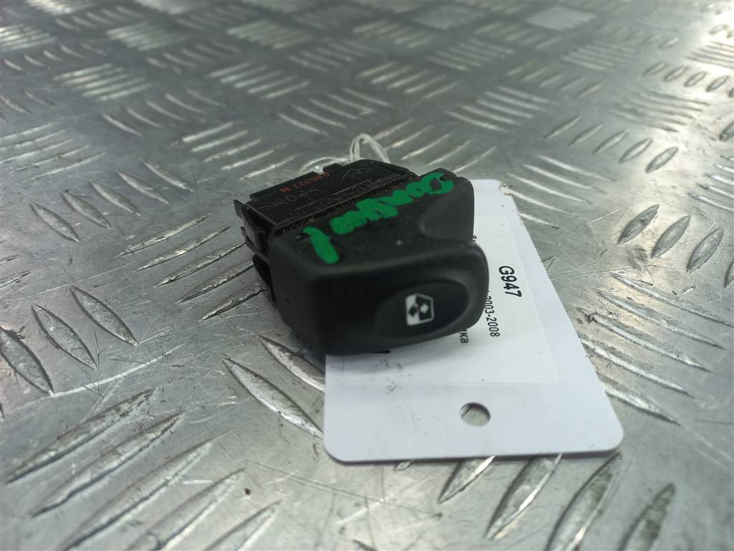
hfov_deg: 69.4
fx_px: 530
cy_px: 276
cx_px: 367
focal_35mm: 25
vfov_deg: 54.9
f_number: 1.8
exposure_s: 1/50
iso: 50
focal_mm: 4.6
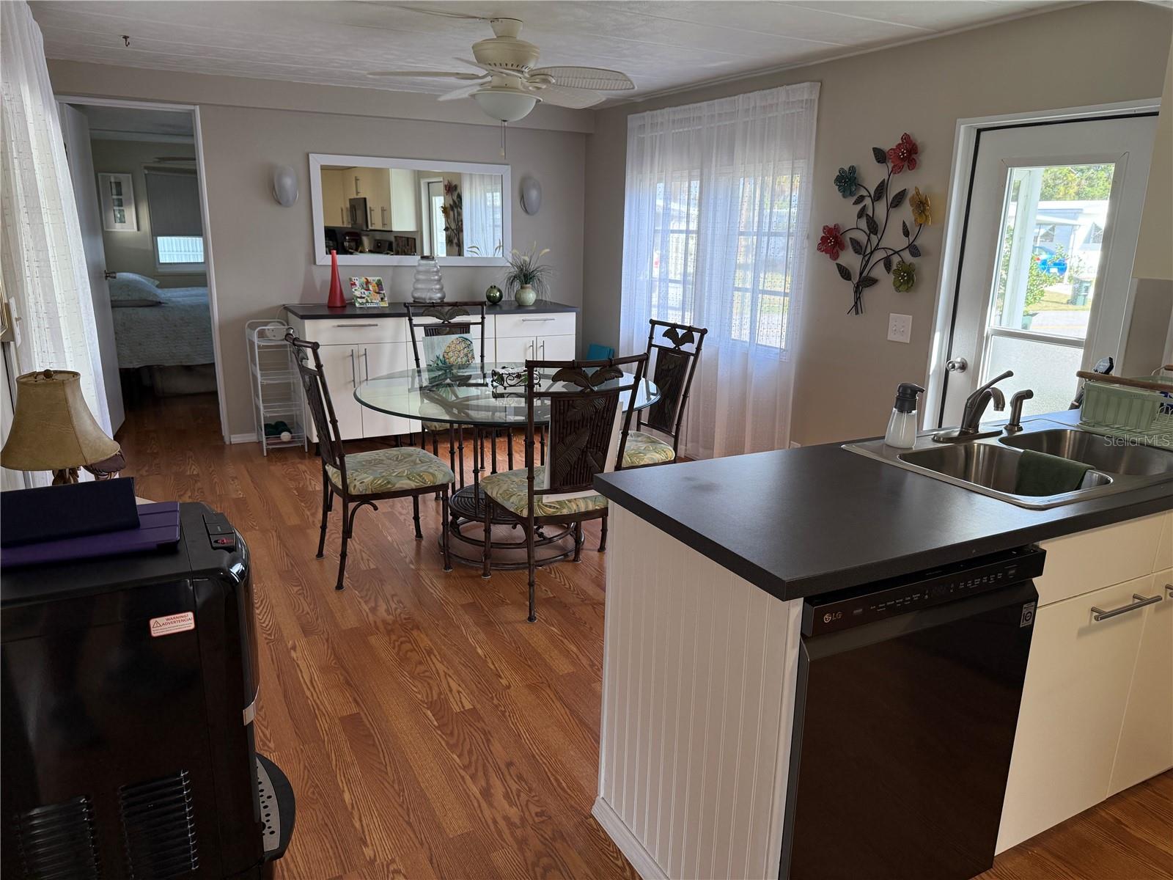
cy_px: 440
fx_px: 813
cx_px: 586
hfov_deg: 71.6
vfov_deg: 56.8
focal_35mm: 24
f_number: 1.78
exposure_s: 1/180
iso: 200
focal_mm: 6.76
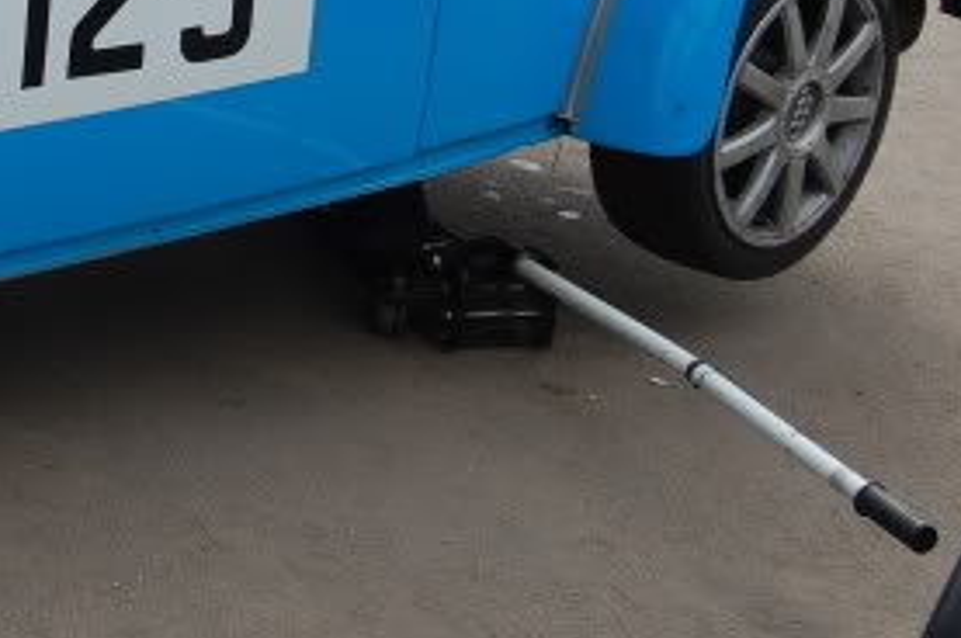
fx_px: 2651
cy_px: -50
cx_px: -227
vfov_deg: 13.5
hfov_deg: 19.2
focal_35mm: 99
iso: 200
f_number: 8
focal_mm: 23
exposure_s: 1/250
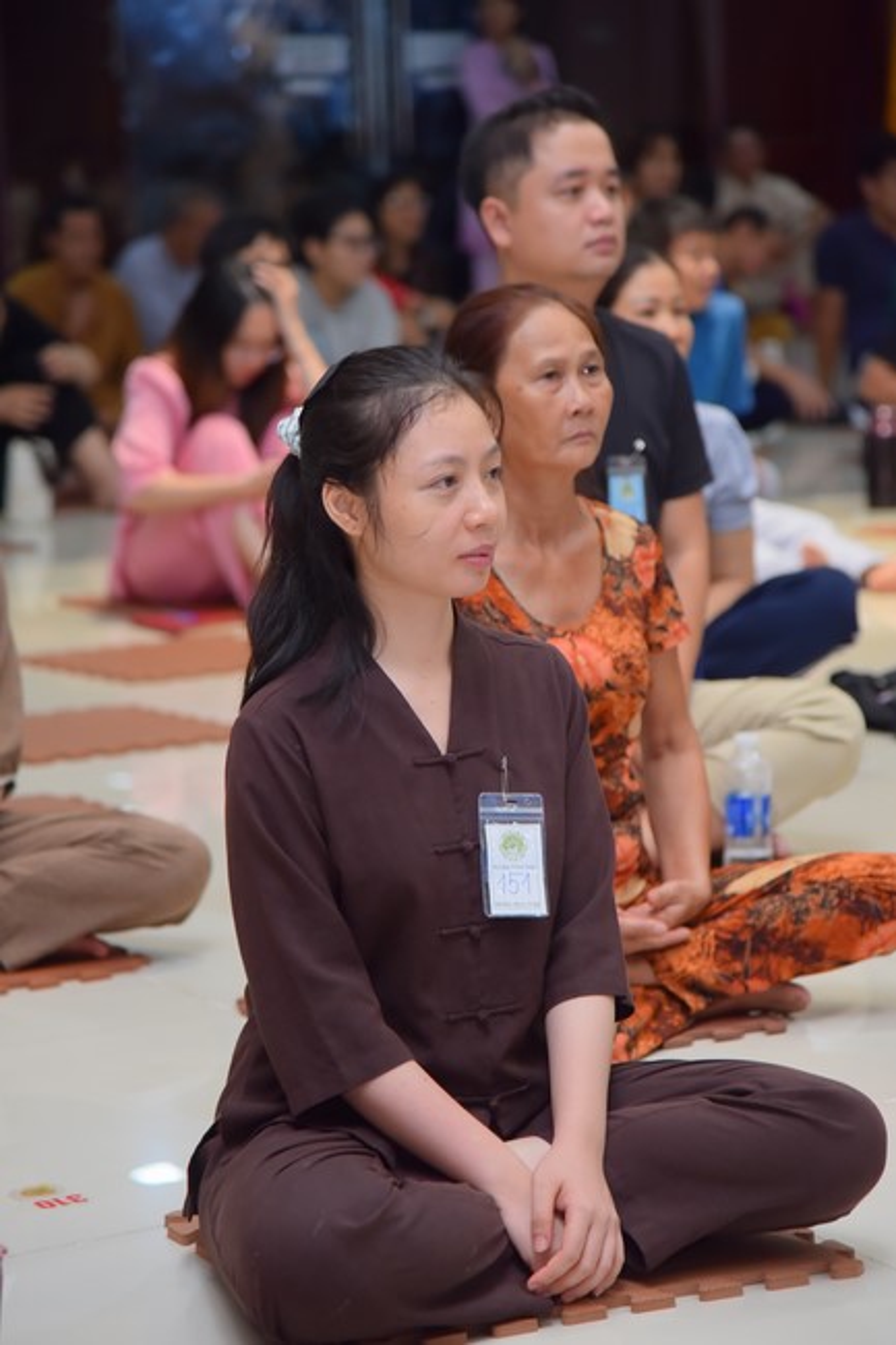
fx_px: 4482
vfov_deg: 17.1
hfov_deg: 11.4
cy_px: 672
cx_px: 448
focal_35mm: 120
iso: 1250
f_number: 4.5
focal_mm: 120
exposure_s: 1/160
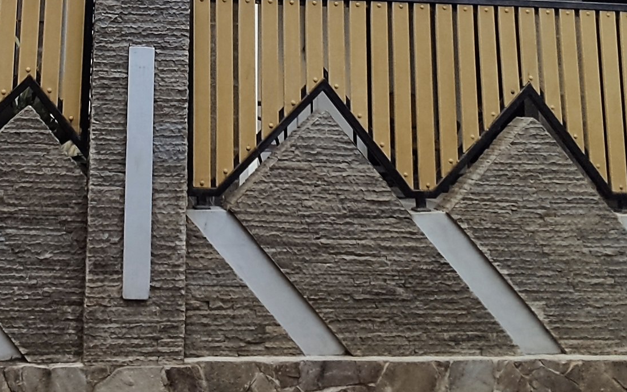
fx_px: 803
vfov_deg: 24.7
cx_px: 139
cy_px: -82
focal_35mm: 47
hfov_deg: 41.1
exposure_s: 1/998
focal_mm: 1.6
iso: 50
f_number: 2.2
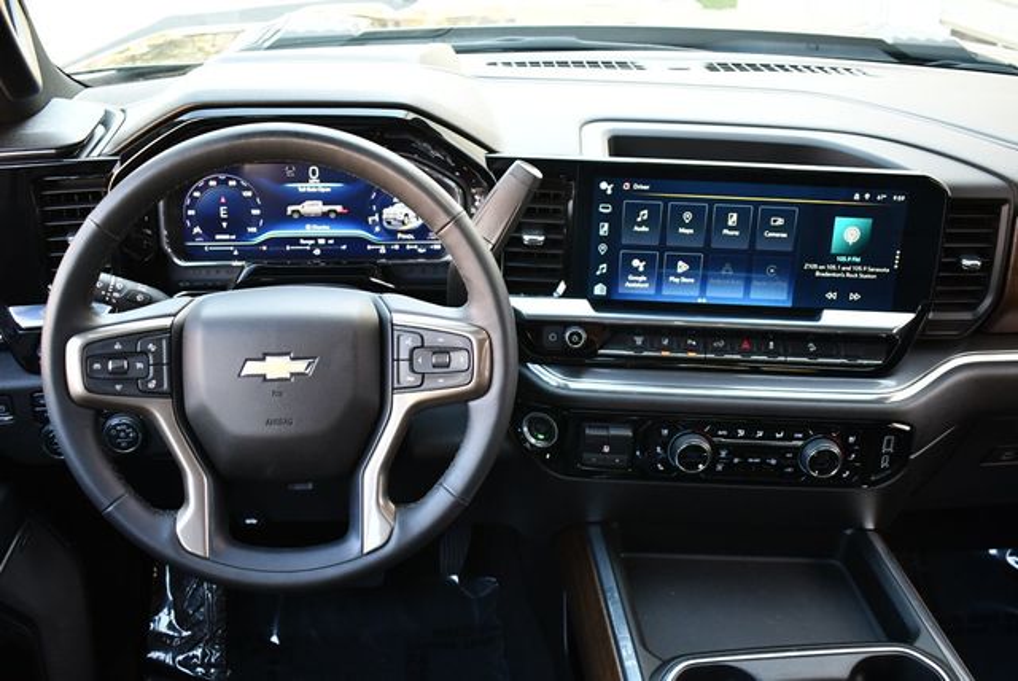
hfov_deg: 53.1
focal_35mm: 36
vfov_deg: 36.9
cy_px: 340
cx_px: 509
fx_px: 1019
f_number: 3.5
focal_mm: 18
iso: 900
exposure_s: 1/125
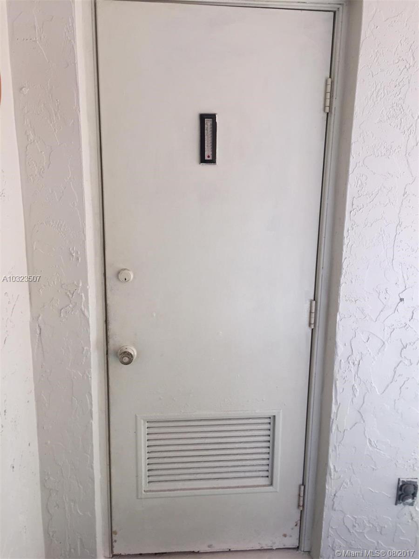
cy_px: 280
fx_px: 468
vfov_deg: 61.7
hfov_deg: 48.2
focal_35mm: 29
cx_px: 210
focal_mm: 4.15
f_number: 2.2
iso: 32
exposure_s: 1/60
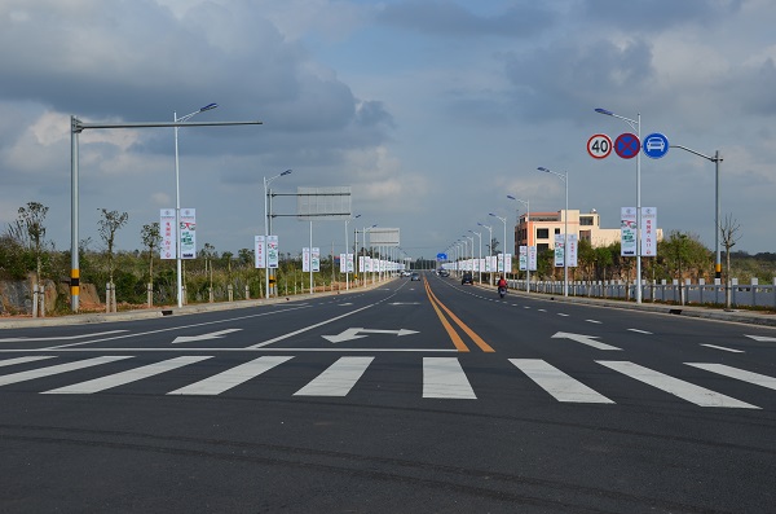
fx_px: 1097
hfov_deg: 39.0
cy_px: 257
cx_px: 388
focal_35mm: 51
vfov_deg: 26.3
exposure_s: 1/250
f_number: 8
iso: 100
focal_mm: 34
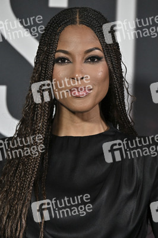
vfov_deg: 15.7
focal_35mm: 131
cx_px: 79
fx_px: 864
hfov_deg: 10.5
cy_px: 119
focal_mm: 131
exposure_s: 1/320
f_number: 4
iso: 2500
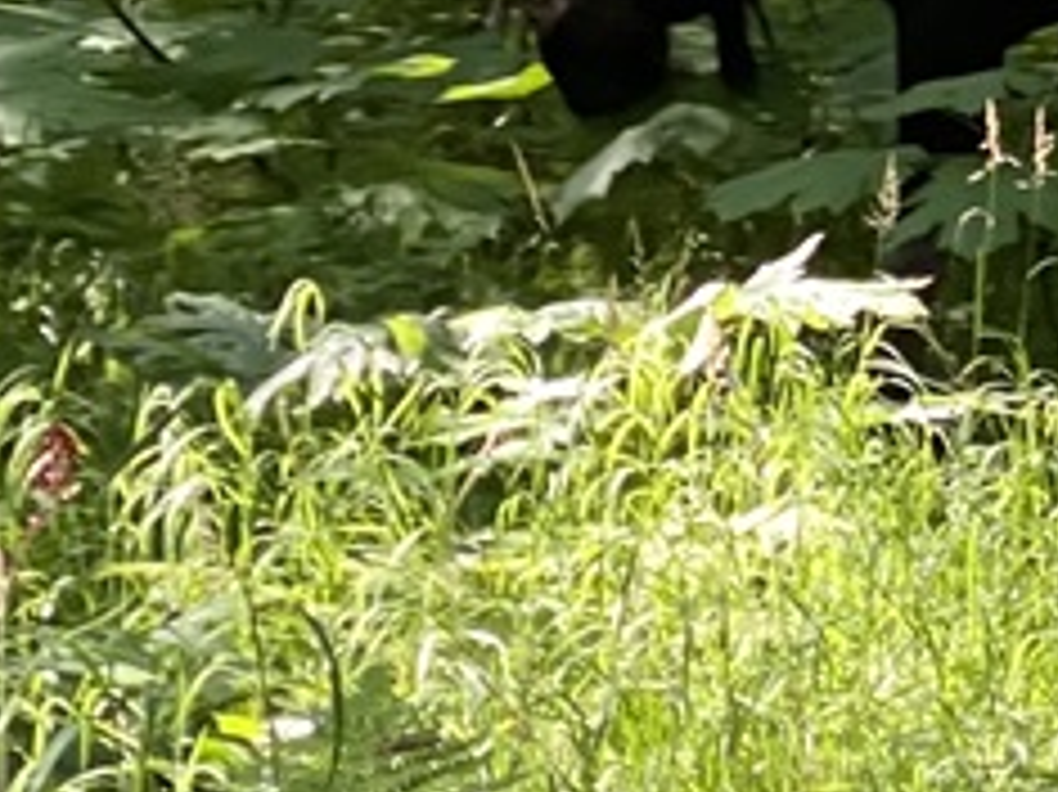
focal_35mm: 177
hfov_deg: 10.8
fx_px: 5407
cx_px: 1474
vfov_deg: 8.2
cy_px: -414
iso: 80
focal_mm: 6
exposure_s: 1/121
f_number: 2
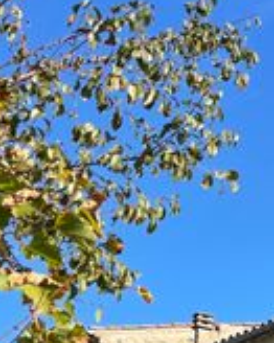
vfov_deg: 19.1
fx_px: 944
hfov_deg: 13.9
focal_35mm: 93
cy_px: 439
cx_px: 556
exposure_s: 1/1366
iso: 32
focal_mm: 4.2
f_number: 1.6
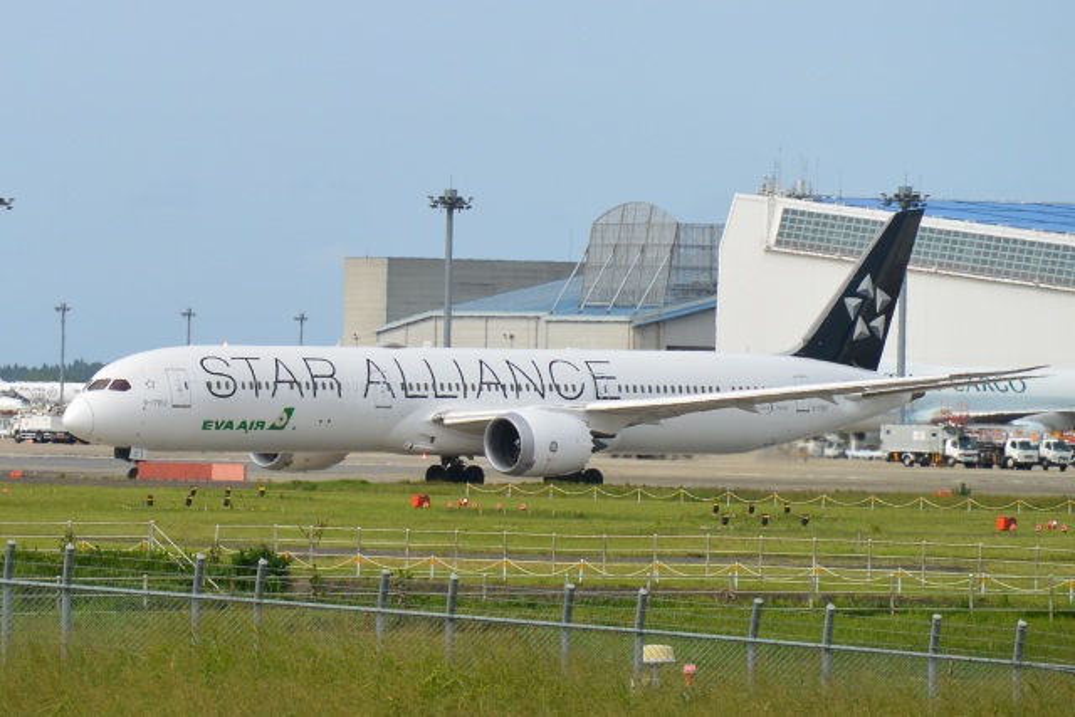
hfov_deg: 6.9
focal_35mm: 297
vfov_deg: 4.6
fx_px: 8870
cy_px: 358
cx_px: 538
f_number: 5.6
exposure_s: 1/1000
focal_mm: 110
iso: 160
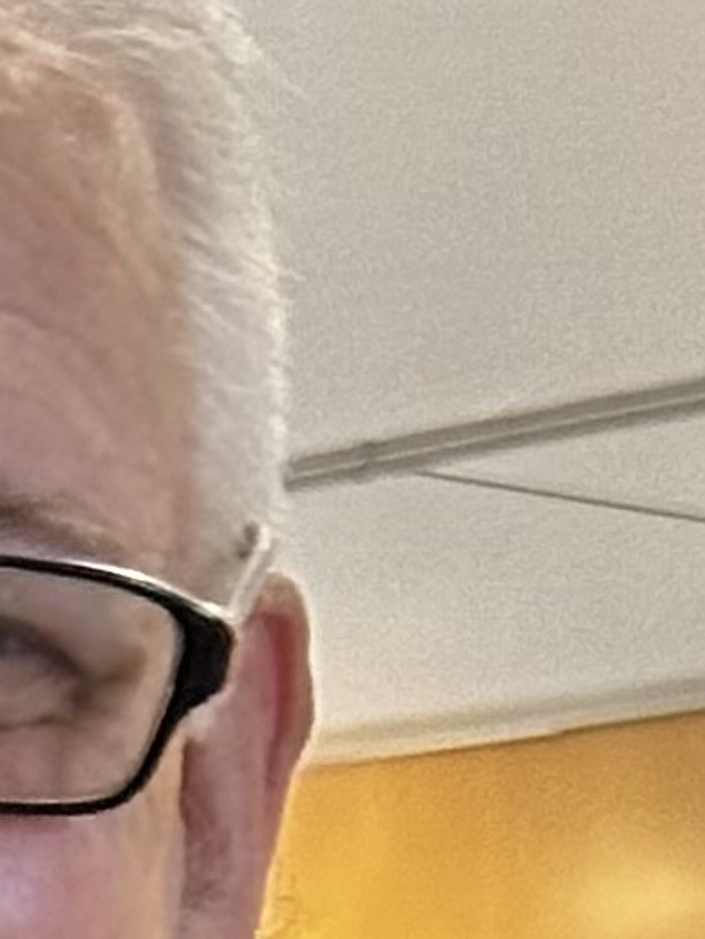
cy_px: 3094
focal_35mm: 366
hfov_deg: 4.0
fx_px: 9935
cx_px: -515
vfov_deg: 5.1
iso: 500
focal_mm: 6.86
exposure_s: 1/40
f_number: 1.78
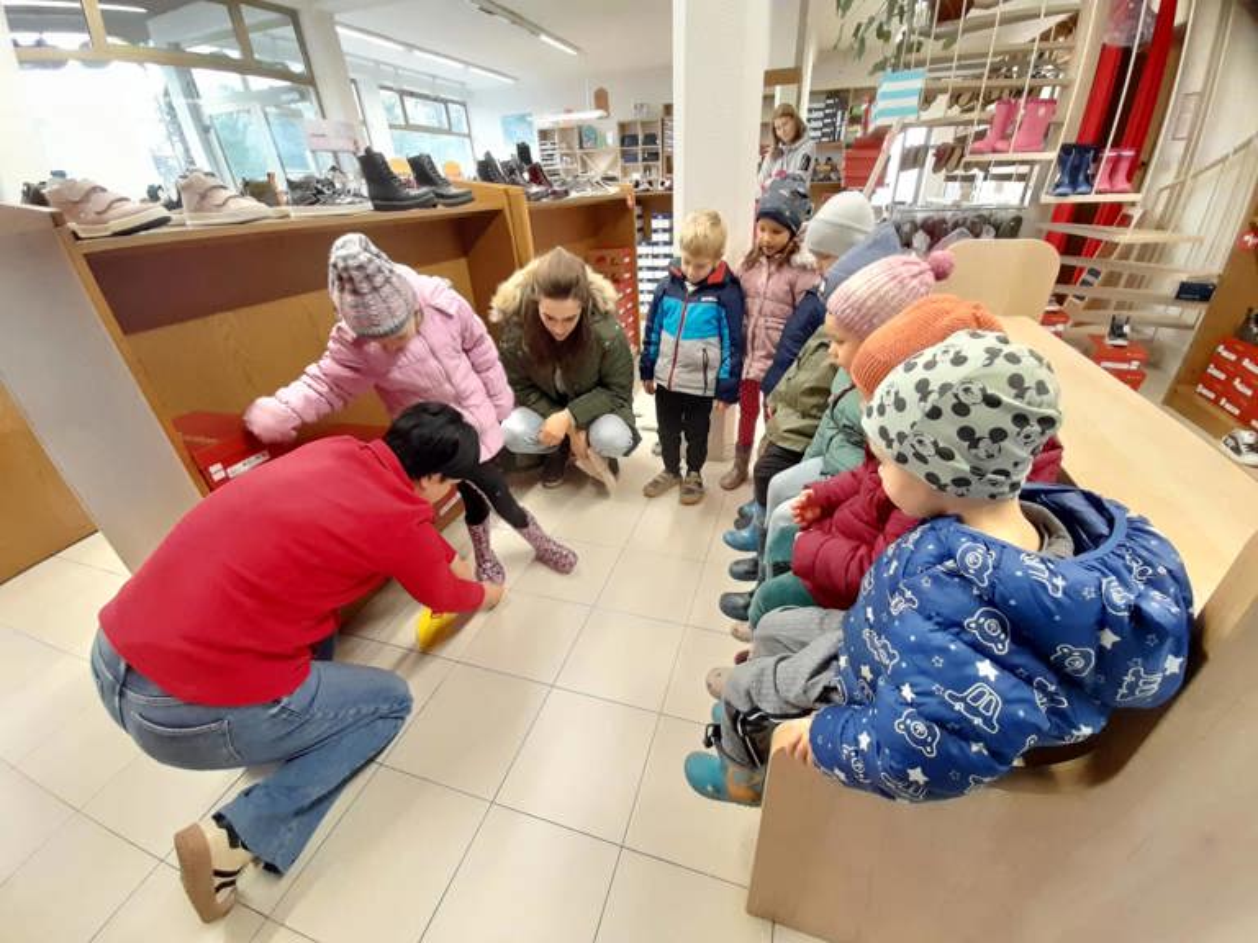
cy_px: 472
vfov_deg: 89.9
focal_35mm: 13
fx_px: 472
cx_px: 629
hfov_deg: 106.2
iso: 400
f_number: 2.2
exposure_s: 1/25
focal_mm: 1.42
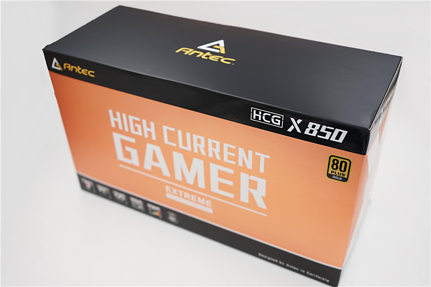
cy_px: 144
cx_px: 216
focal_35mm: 37
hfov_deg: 51.9
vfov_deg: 35.9
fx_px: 443
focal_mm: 37
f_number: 4
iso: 160
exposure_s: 1/250
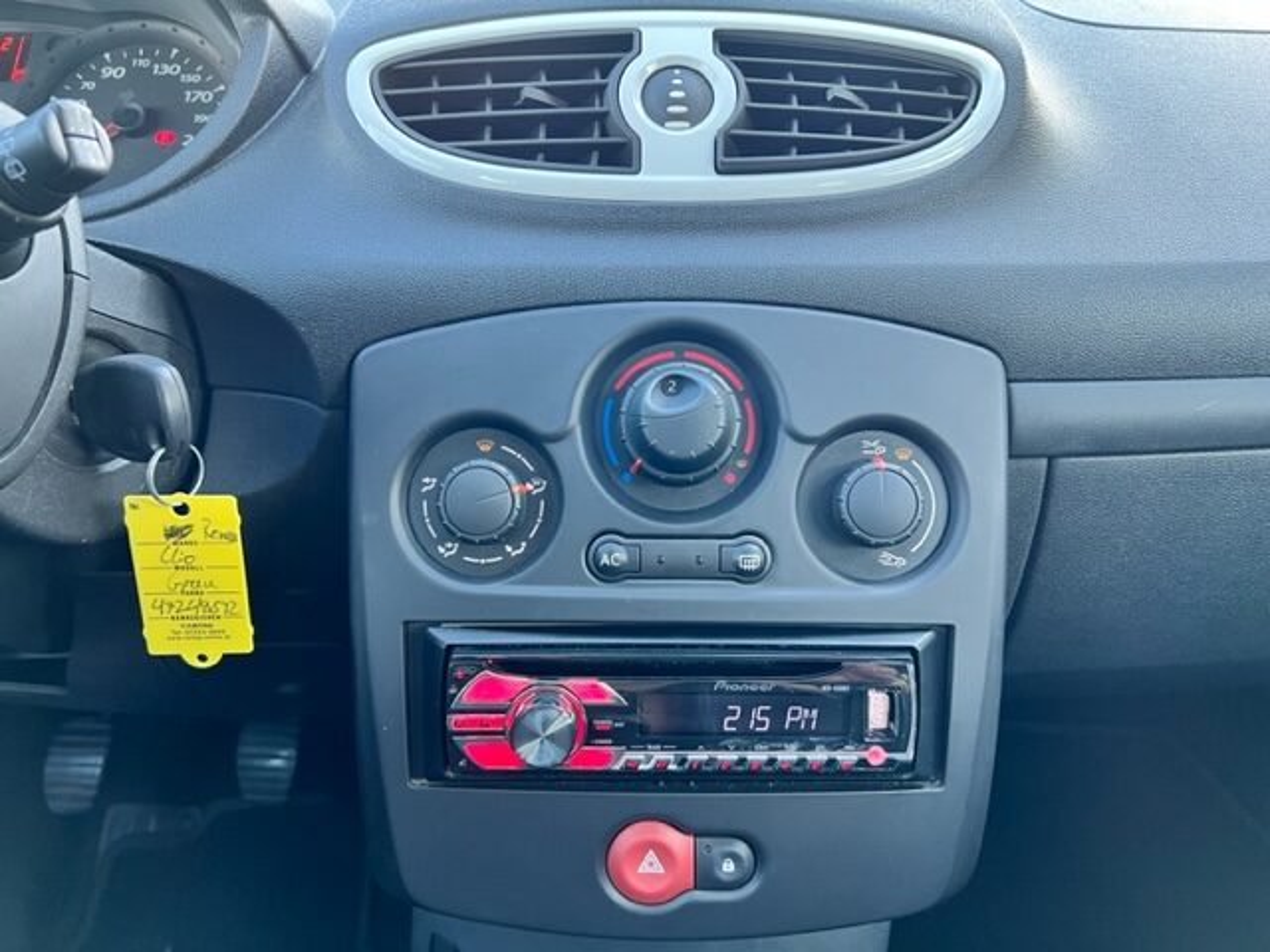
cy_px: 476
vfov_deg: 53.1
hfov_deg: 67.3
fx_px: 954
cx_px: 635
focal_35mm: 26
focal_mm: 5.7
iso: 125
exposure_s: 1/63
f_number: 1.5
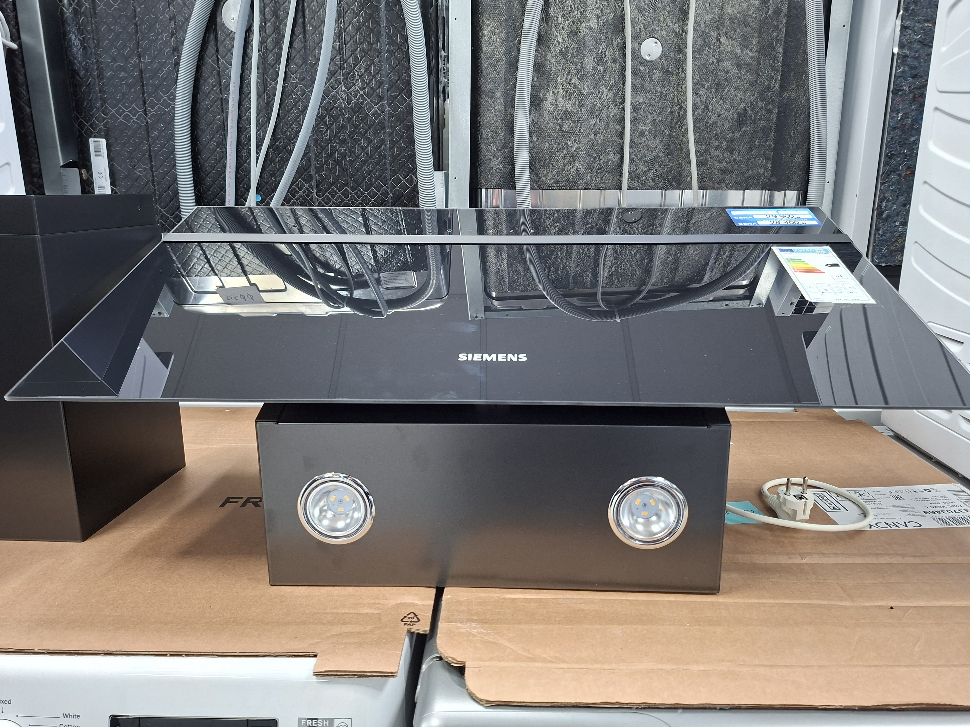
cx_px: 485
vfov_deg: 58.9
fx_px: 644
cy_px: 364
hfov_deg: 73.9
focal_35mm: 23
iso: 250
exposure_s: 1/33
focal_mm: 5.54
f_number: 1.8
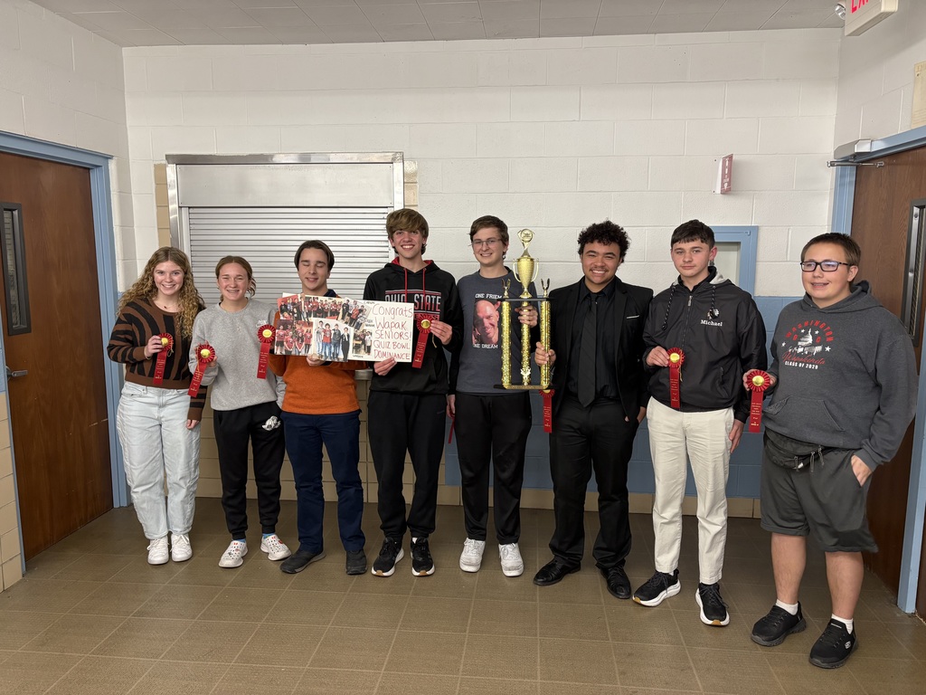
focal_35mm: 26
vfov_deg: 53.1
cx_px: 463
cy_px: 348
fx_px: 696
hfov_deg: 67.3
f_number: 1.6
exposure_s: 1/60
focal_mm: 5.96
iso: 160
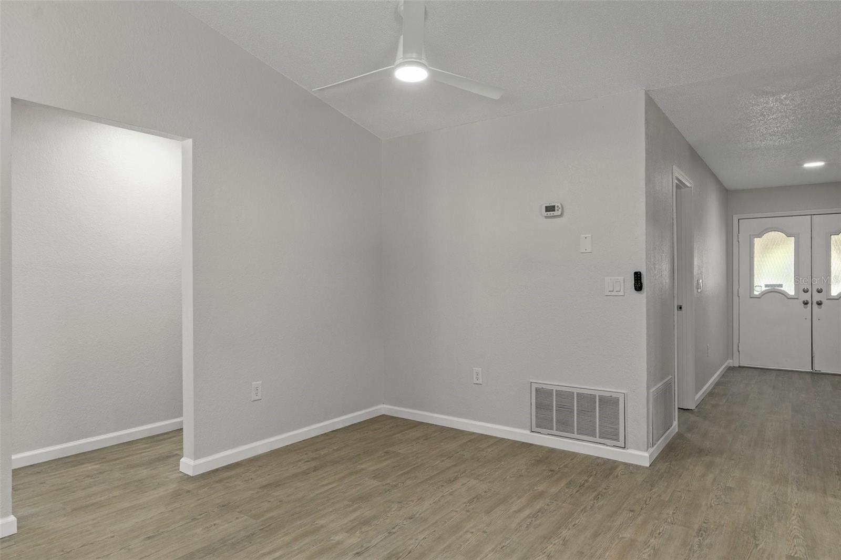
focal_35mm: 21
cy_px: 280
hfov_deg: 81.2
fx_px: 490
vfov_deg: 59.5
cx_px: 420
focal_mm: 14
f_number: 8
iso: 320
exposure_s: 1/3
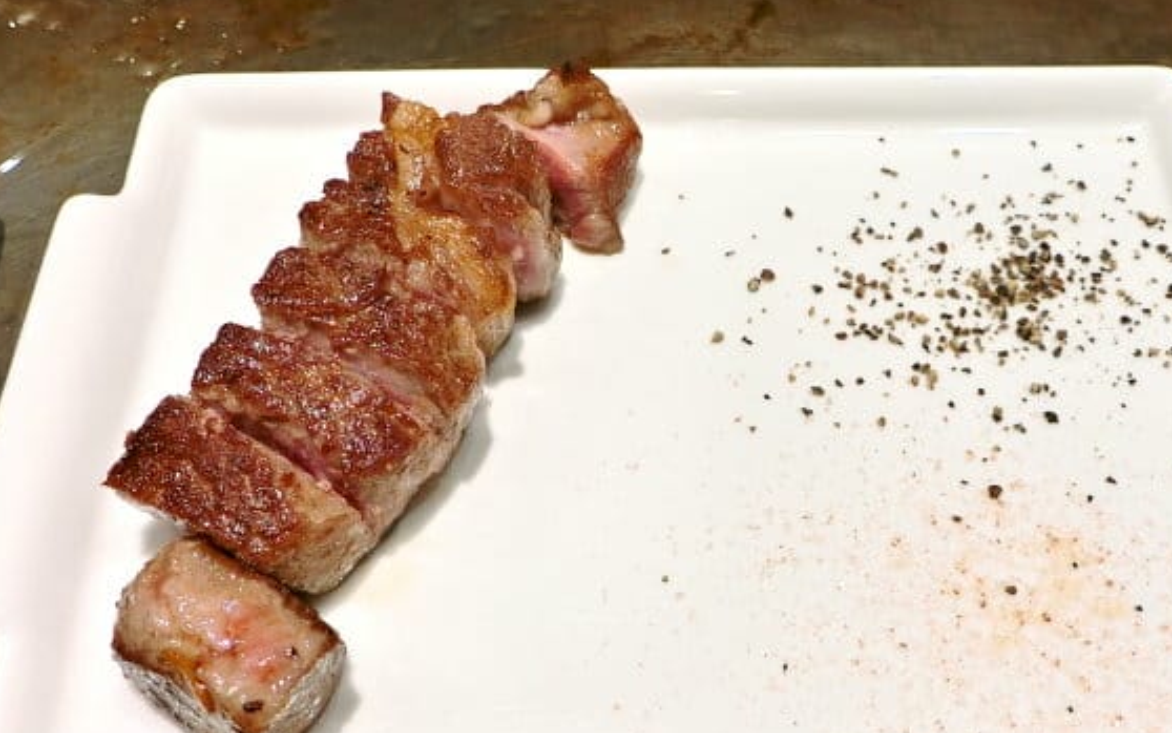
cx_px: 628
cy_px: 449
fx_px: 1214
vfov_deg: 33.5
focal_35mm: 38
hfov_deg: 51.5
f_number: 2.8
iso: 80
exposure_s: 1/125
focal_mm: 5.4
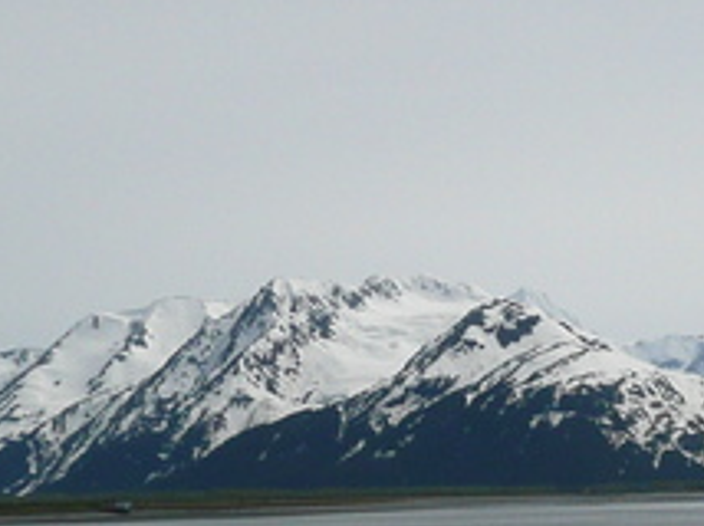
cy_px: 358
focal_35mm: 118
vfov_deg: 12.5
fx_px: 2397
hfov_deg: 16.2
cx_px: 770
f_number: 8
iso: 100
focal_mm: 4.6
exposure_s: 1/800
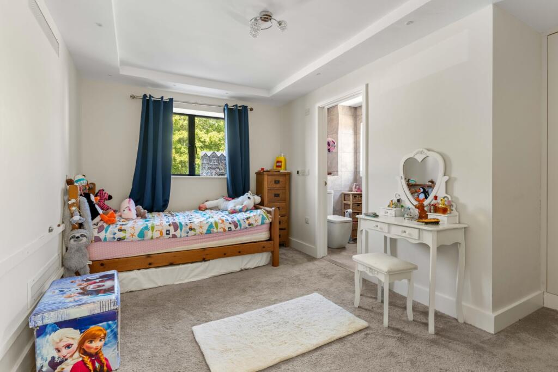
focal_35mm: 18
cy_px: 186
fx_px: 279
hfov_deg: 90.0
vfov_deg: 67.4
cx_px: 279
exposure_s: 1/1.67
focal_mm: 18
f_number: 8
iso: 400
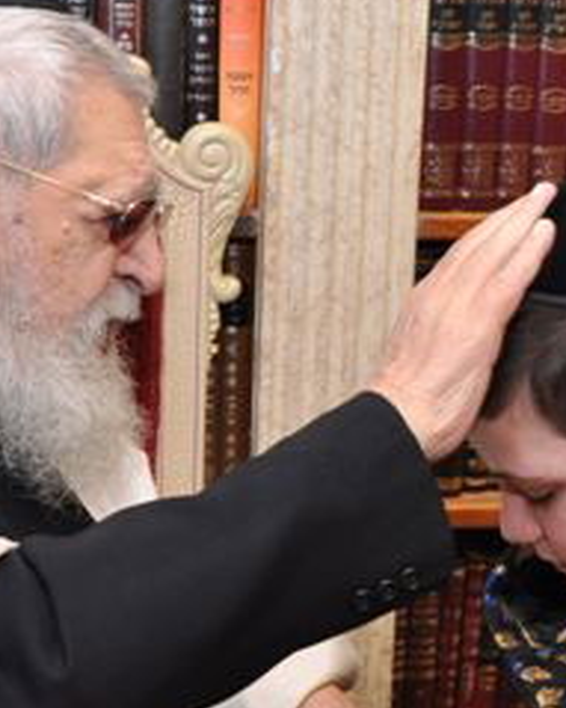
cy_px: 467
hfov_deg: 15.7
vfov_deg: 19.5
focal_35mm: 98
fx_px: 2053
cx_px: 344
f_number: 5.6
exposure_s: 1/60
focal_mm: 26
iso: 320
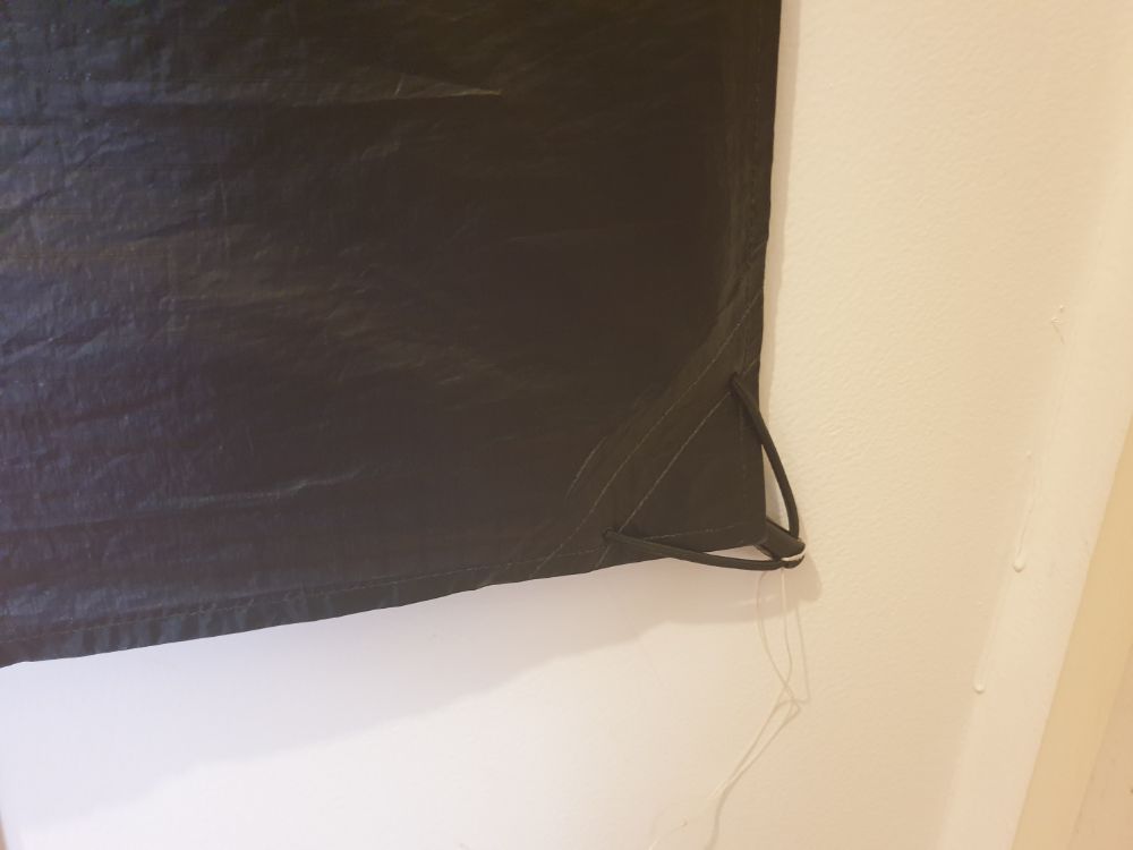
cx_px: 566
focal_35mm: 26
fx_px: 851
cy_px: 425
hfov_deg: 67.3
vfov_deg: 53.1
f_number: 1.5
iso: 250
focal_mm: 4.3
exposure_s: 1/21
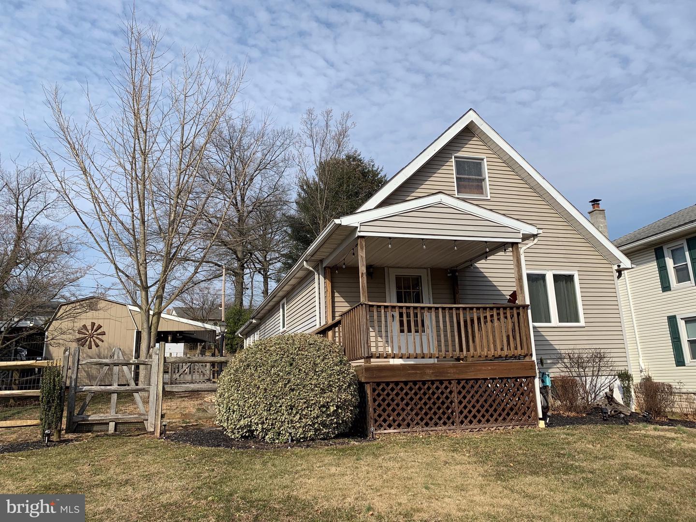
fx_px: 523
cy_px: 261
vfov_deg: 53.1
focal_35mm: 26
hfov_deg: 67.3
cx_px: 348
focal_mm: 4.25
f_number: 1.8
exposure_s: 1/2915
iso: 25
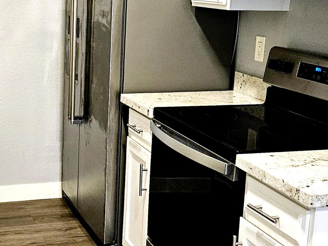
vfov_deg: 21.6
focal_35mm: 68
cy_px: 110
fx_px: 644
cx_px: 84
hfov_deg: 28.2
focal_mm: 5.4
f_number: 1.8
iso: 640
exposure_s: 1/172
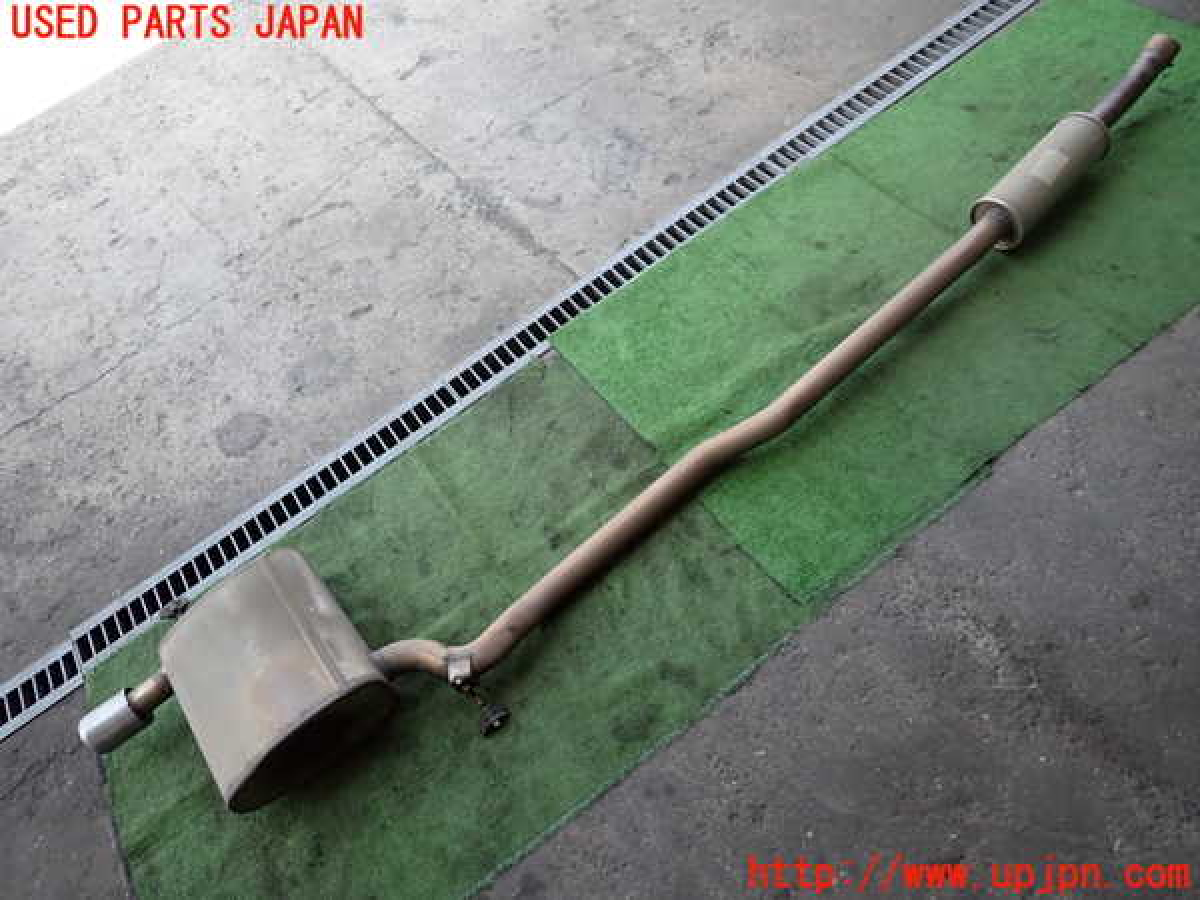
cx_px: 600
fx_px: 867
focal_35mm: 25
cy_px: 450
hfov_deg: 69.4
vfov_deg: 54.9
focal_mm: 4.5
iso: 100
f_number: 2
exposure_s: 1/200
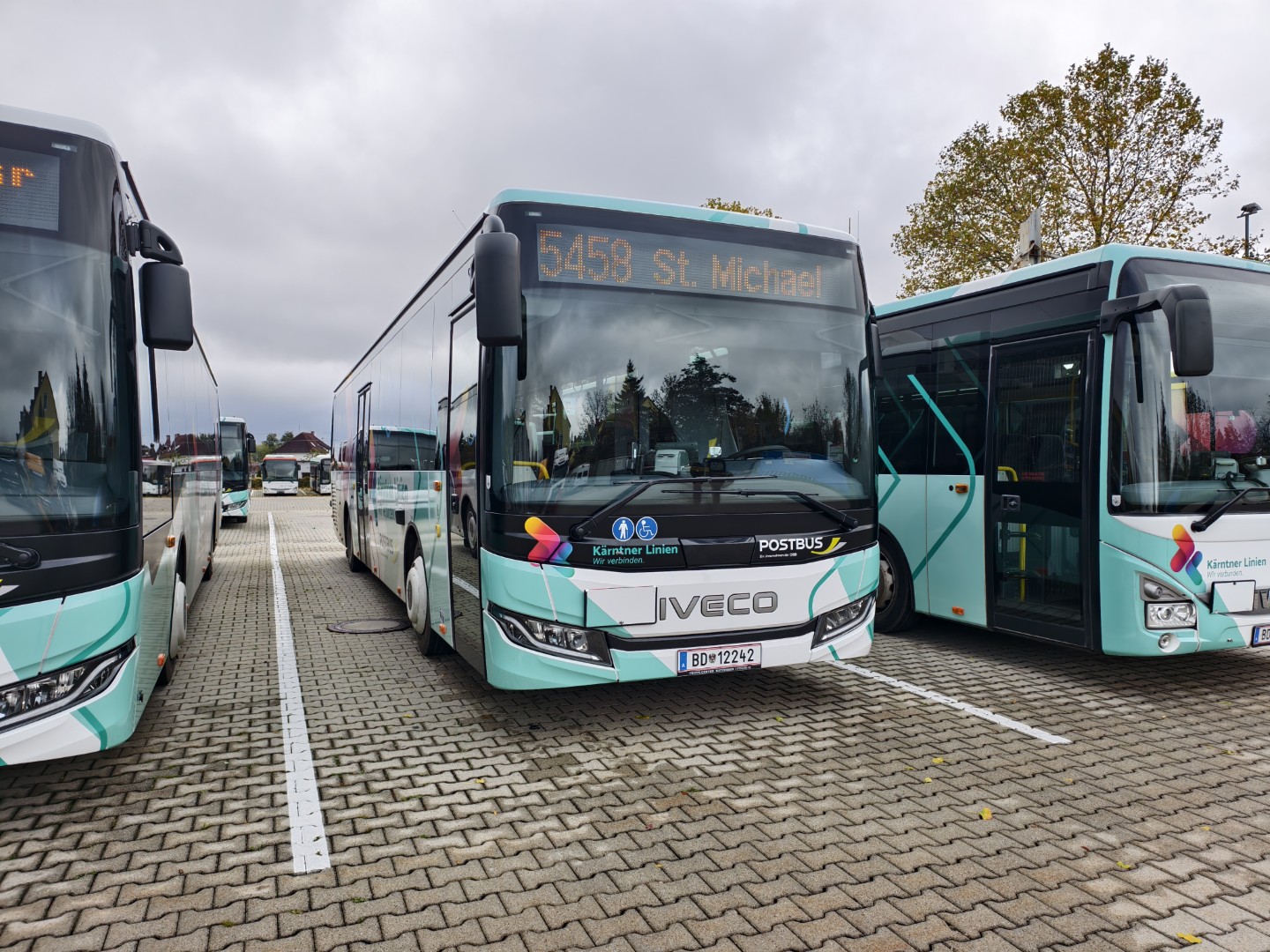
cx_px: 635
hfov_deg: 73.9
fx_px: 844
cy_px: 476
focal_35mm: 23
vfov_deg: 58.9
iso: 71
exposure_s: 1/469
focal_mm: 6.54
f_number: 1.57
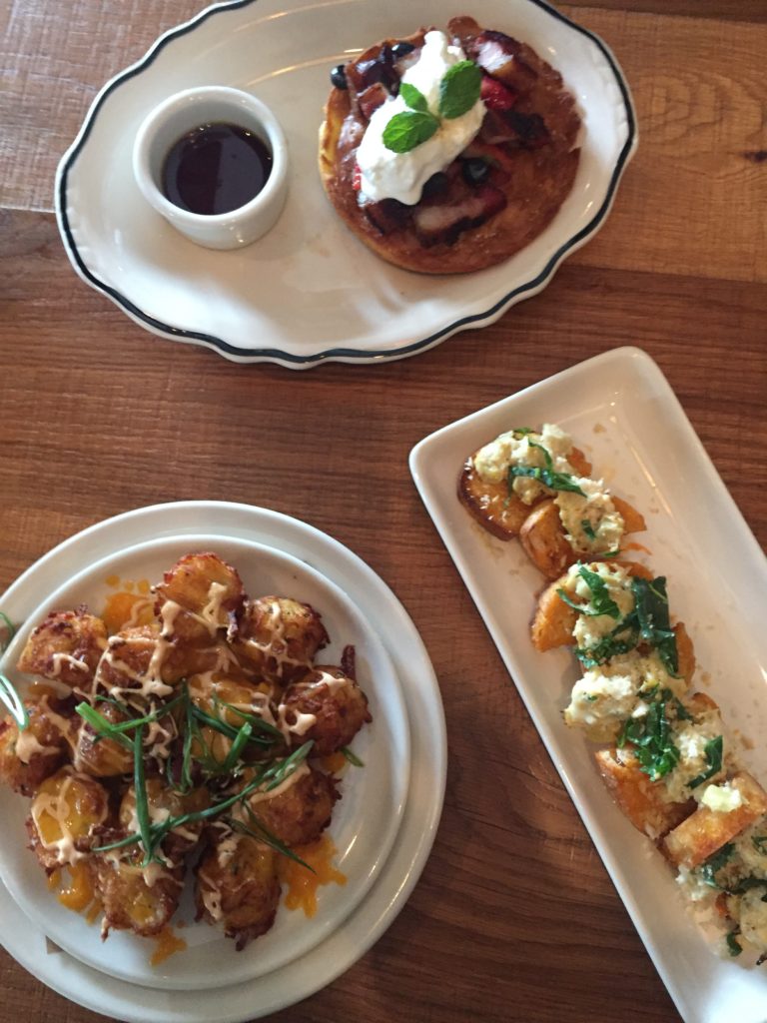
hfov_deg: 48.2
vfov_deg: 61.7
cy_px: 512
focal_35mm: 29
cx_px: 384
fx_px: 857
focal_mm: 4.15
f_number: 2.2
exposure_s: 1/15
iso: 250
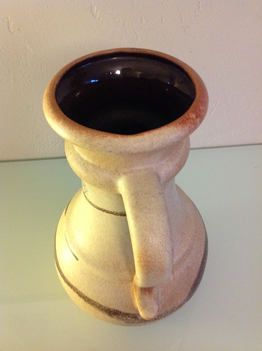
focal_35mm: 35
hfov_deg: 40.6
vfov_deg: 52.7
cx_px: 131
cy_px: 176
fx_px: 354
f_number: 2.4
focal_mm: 4.28
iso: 320
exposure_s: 1/17
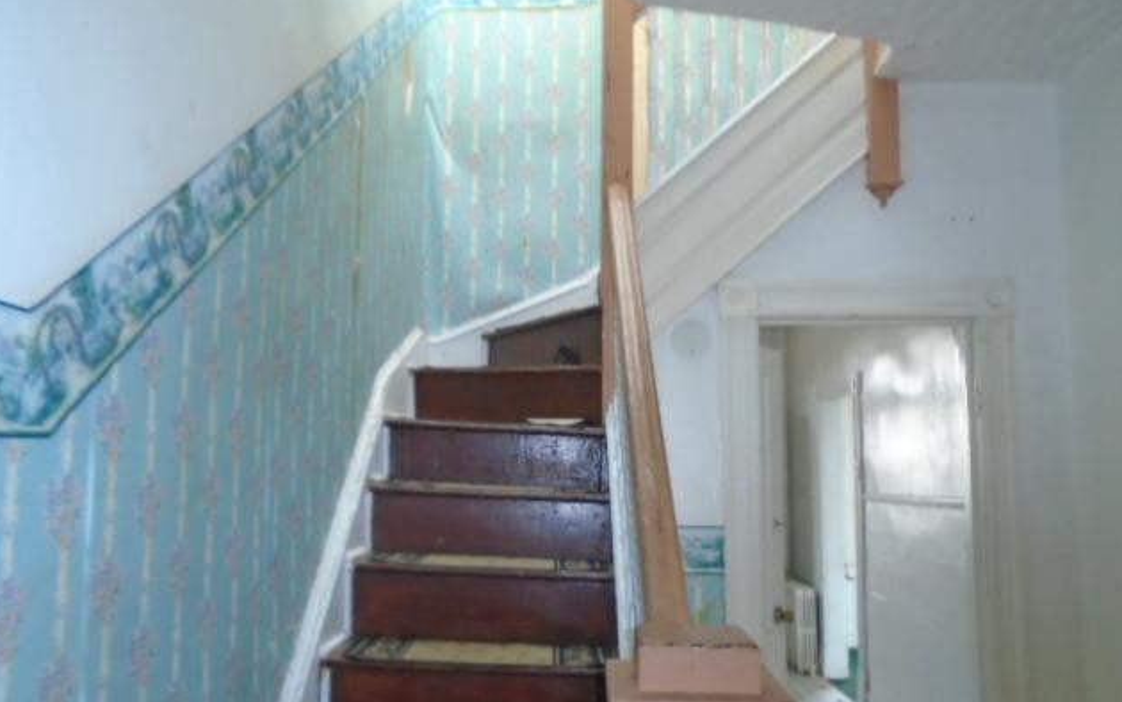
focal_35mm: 28
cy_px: 392
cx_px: 559
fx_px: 856
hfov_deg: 66.5
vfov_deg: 44.5
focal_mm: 4.6
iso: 400
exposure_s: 1/30
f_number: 3.2
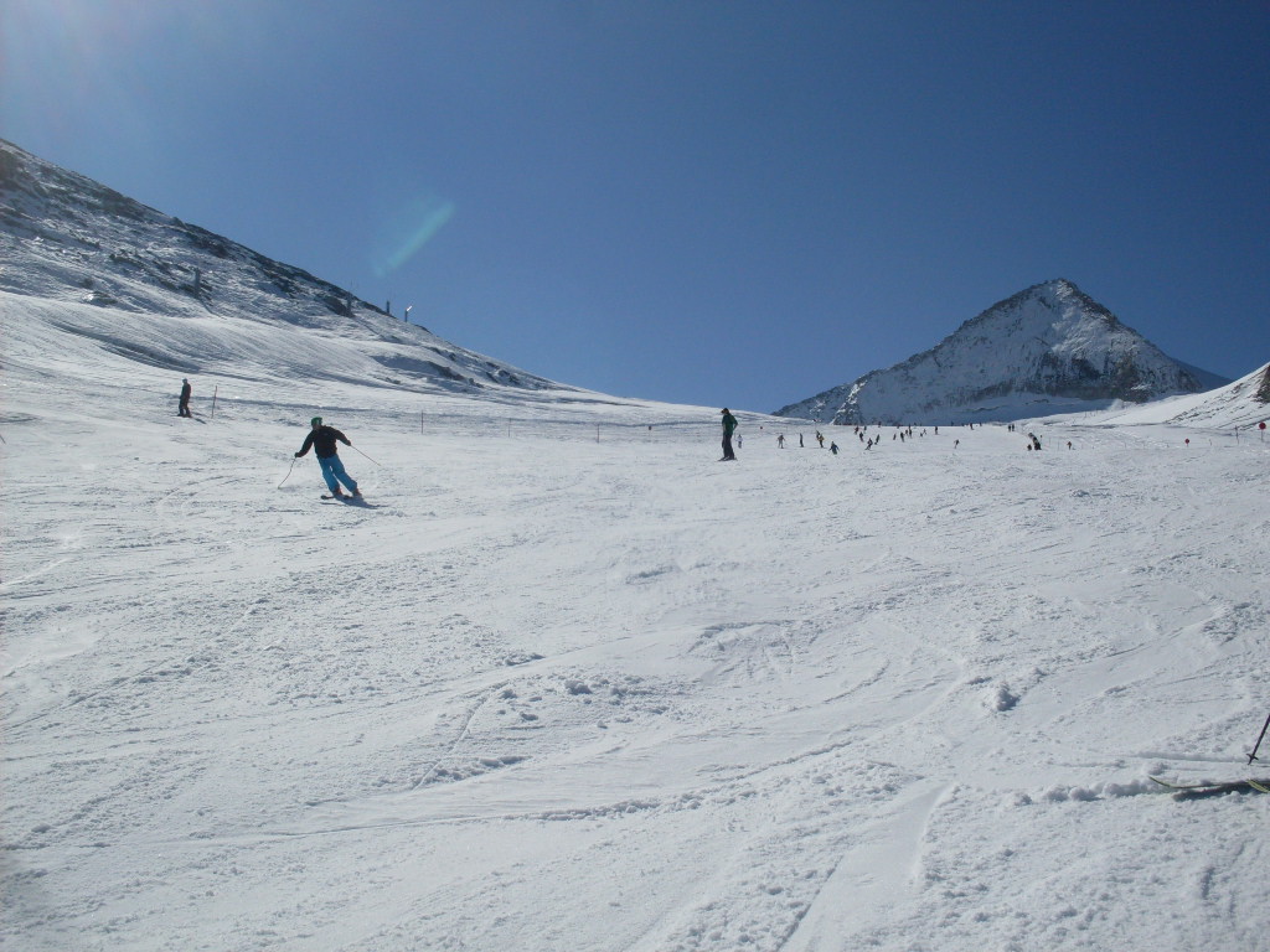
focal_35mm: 38
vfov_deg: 37.7
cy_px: 476
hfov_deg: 49.0
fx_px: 1394
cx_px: 635
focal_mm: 6.3
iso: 80
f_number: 8.4
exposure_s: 1/750
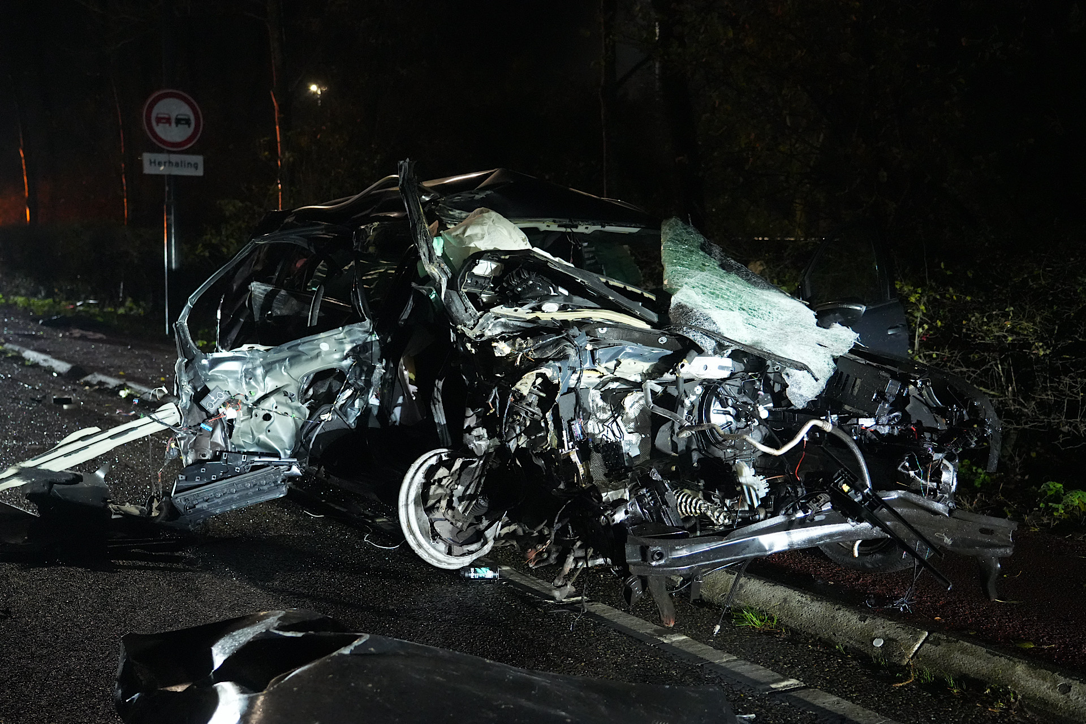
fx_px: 1176
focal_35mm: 39
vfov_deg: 34.2
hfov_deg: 49.6
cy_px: 362
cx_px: 543
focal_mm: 39
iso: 12800
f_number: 4
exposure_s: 1/50
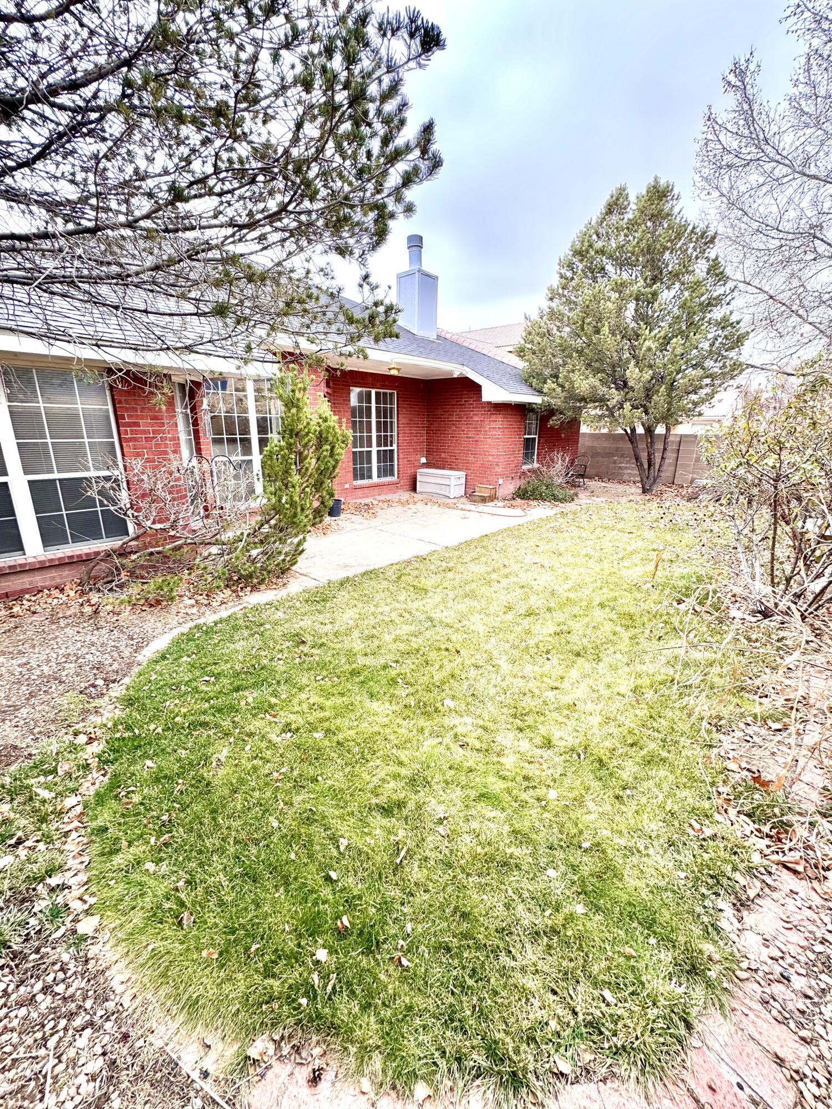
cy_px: 554
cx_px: 416
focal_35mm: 14
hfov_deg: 85.7
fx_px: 449
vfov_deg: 102.1
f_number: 2.2
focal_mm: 2.22
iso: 40
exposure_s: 1/303
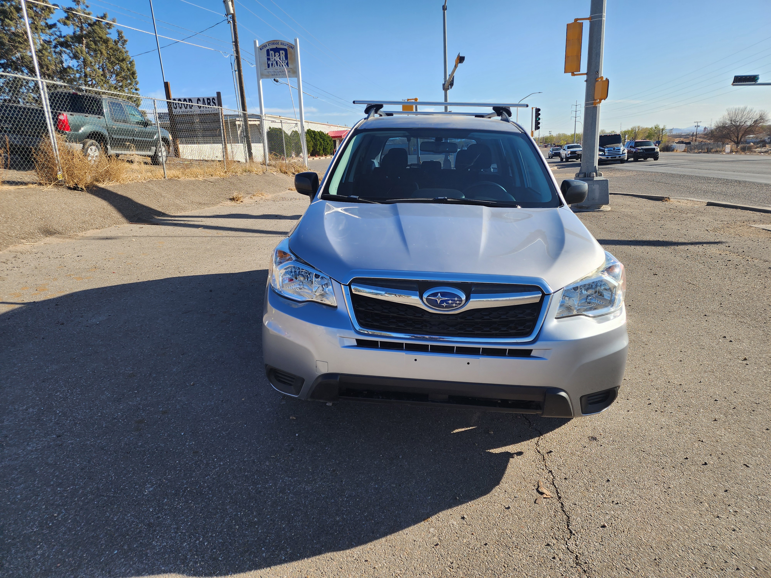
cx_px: 386
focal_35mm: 23
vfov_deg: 58.9
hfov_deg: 73.9
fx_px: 512
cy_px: 289
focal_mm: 6.4
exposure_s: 1/756
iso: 12
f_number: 1.8
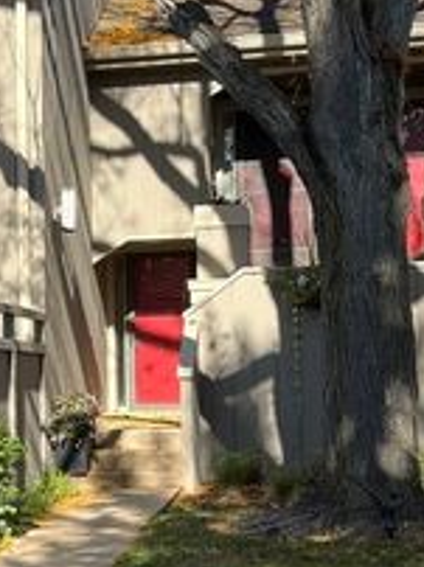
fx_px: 1407
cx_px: -39
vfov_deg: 22.7
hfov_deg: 16.6
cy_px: 341
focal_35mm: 86
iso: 50
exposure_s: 1/1339
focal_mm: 5.1
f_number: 1.6
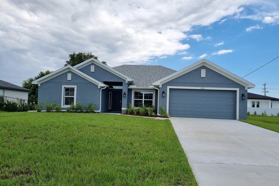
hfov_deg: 65.5
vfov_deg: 46.4
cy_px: 99
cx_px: 141
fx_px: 217
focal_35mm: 28
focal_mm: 5.4
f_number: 1.8
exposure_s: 1/2632
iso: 50
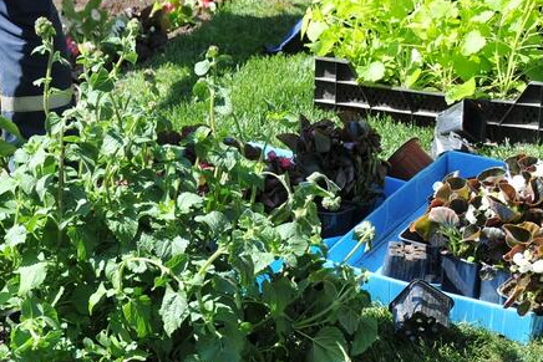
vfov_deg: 11.1
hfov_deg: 16.4
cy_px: 328
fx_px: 1858
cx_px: 56
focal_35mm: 123
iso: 200
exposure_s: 1/200
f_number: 7.1
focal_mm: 35
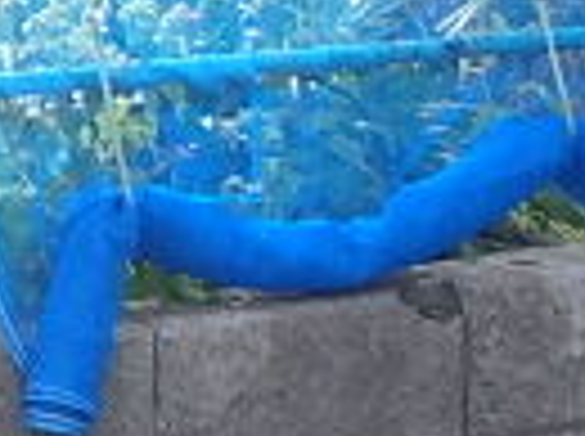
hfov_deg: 12.0
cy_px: -490
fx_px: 2598
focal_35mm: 154
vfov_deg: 8.9
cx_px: -405
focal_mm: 3.7
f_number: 3.5
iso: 125
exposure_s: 1/400
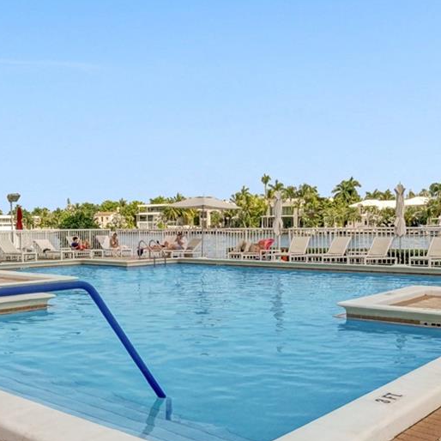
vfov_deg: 44.7
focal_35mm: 37
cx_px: 208
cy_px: 181
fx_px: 533
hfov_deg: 44.9
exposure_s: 1/500
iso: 1250
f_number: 20
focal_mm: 14
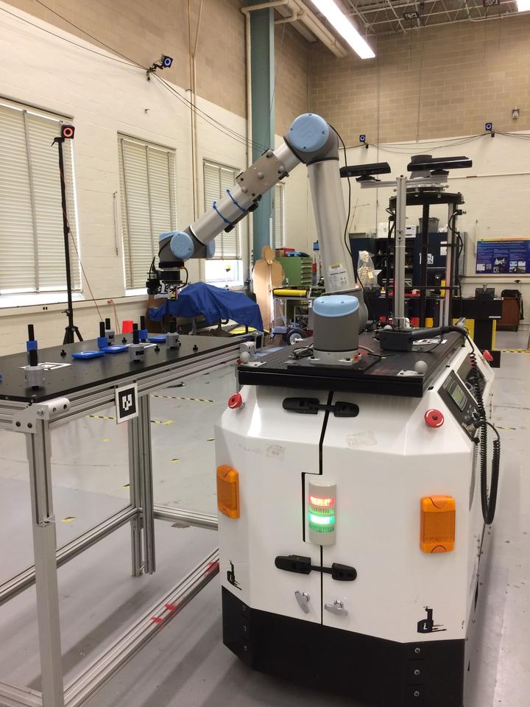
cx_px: 265
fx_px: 592
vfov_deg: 61.7
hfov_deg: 48.2
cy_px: 354
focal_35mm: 29
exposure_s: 1/30
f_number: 2.2
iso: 80
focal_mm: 4.15
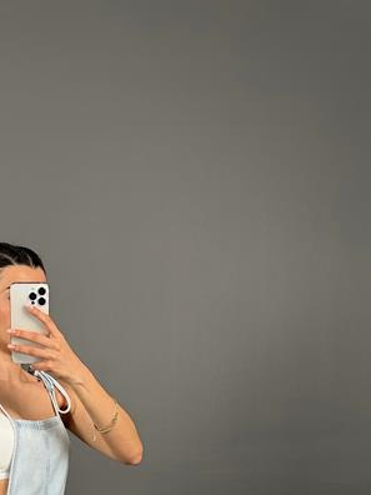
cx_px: 31
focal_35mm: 57
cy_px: 529
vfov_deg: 30.6
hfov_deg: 24.8
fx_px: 815
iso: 80
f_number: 1.78
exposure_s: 1/121
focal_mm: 6.86
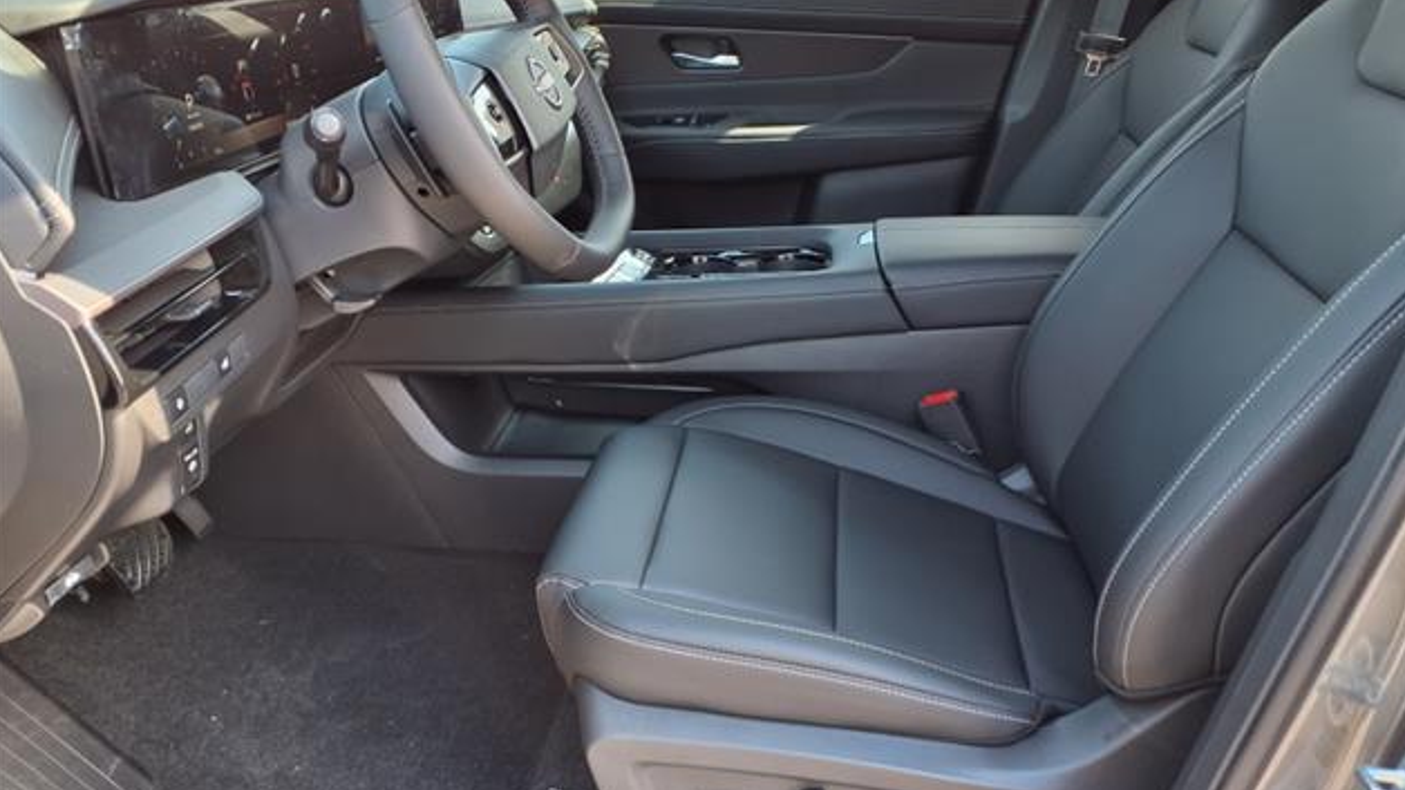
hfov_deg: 64.3
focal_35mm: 30
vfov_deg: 38.9
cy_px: 410
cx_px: 707
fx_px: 1117
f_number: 1.9
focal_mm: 3.58
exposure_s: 1/120
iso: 50
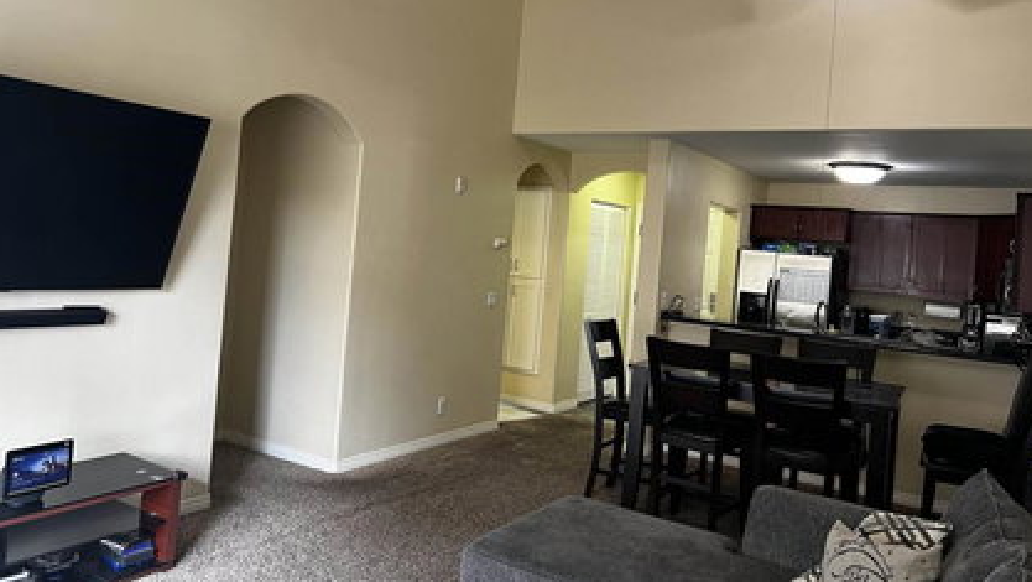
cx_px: 526
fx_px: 794
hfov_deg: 66.0
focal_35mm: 29
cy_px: 235
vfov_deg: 40.1
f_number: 1.5
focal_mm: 5.7
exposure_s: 1/60
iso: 160
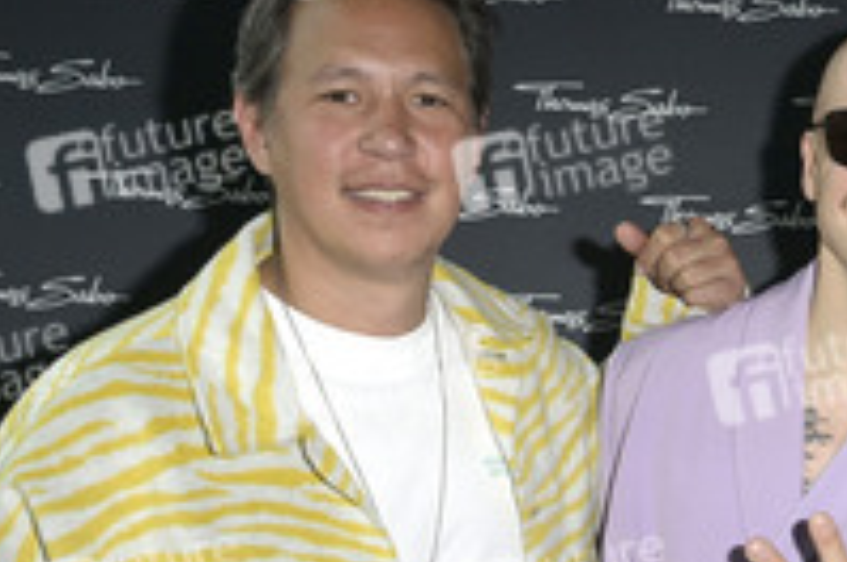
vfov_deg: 17.5
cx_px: 875
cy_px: 481
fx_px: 1809
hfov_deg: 24.9
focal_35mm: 77
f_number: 7.1
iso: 800
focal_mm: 34
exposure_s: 1/250
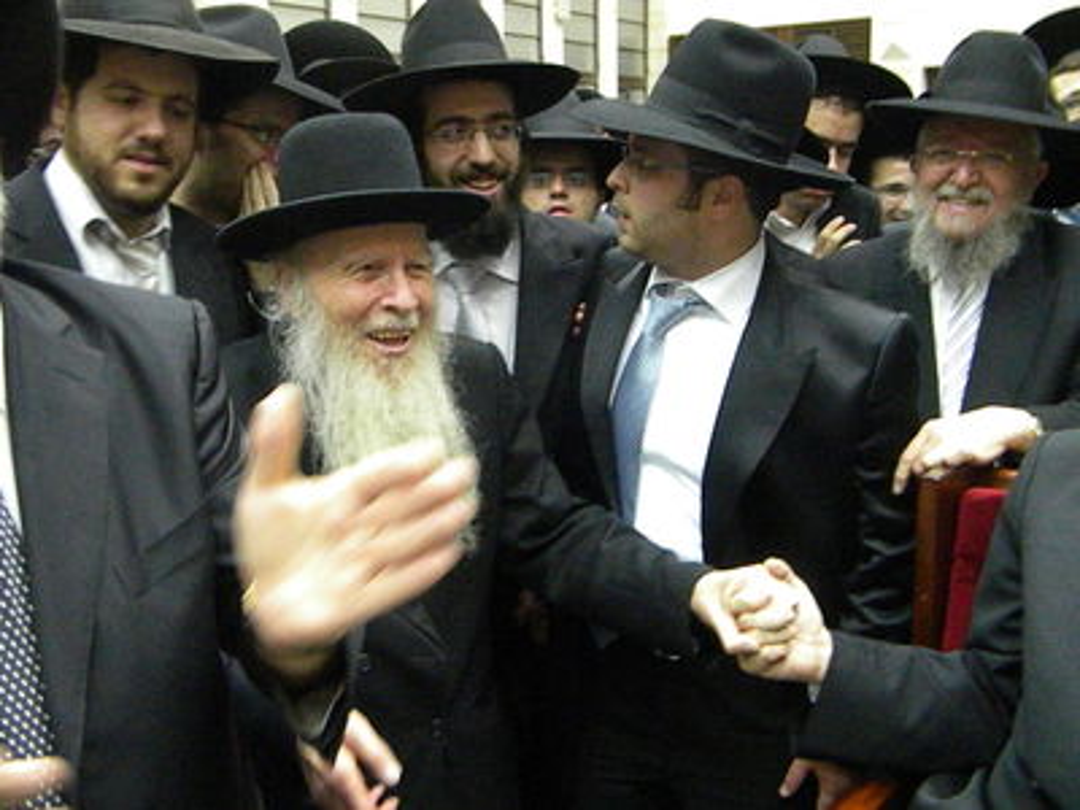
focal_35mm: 36
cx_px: 540
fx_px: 1123
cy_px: 405
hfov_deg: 51.4
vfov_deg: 39.7
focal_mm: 6.4
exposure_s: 1/62.8
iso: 2538
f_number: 3.7
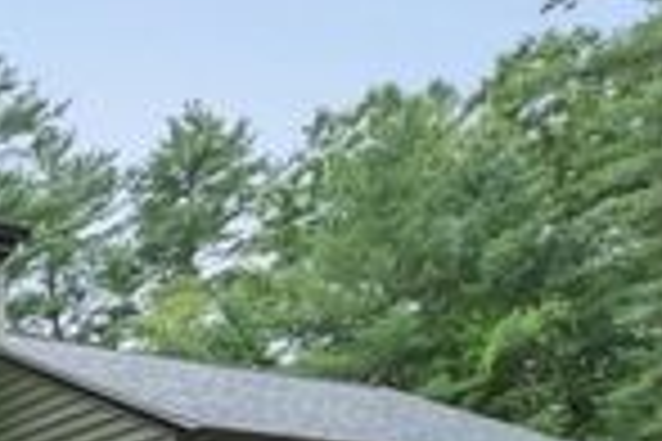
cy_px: 416
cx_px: -351
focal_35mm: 51
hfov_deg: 26.7
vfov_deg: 25.5
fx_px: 938
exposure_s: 1/1250
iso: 1000
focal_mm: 10
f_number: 6.3
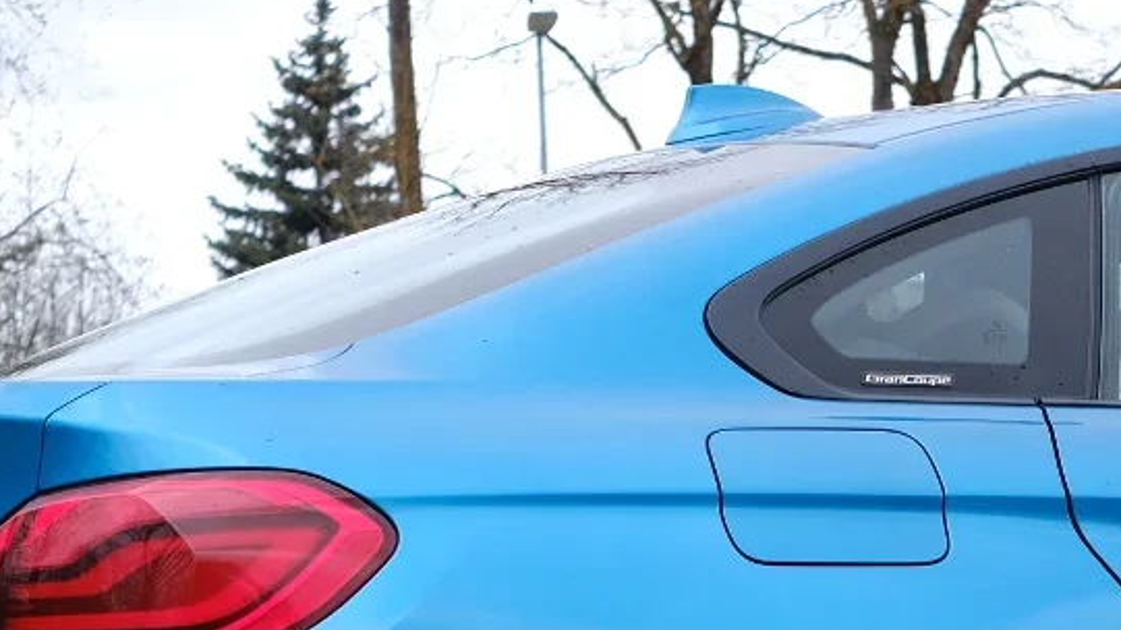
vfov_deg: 8.4
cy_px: 899
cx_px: 1189
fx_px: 4190
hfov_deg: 14.9
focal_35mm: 141
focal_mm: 27
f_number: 3.6
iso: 320
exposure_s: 1/500
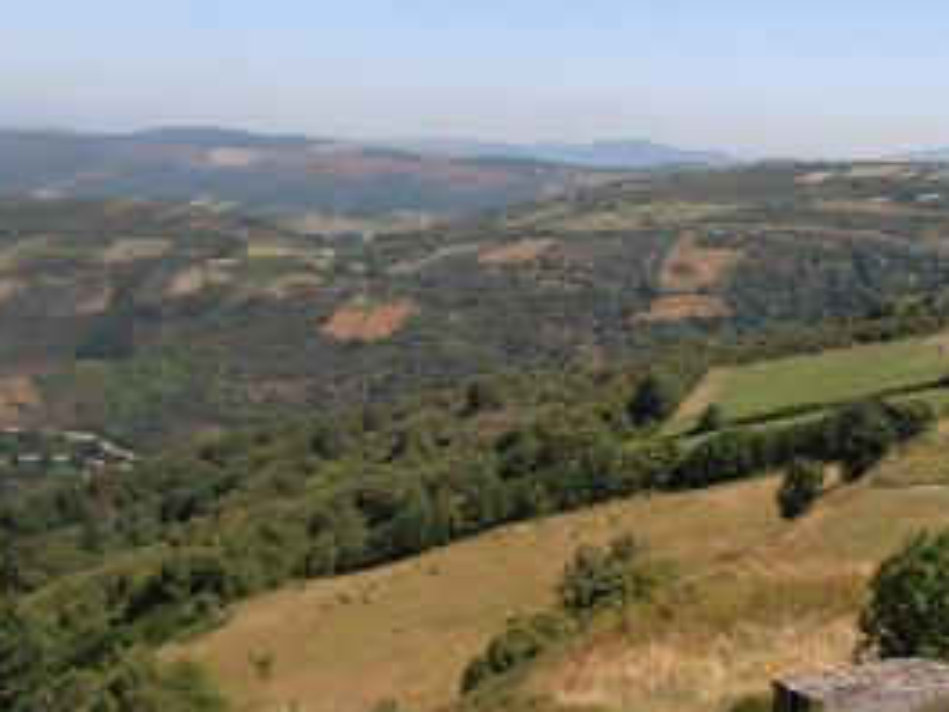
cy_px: 367
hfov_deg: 38.9
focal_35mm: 48
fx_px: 1316
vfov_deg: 30.3
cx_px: 679
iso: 80
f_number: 3
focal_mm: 4.2
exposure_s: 1/1000
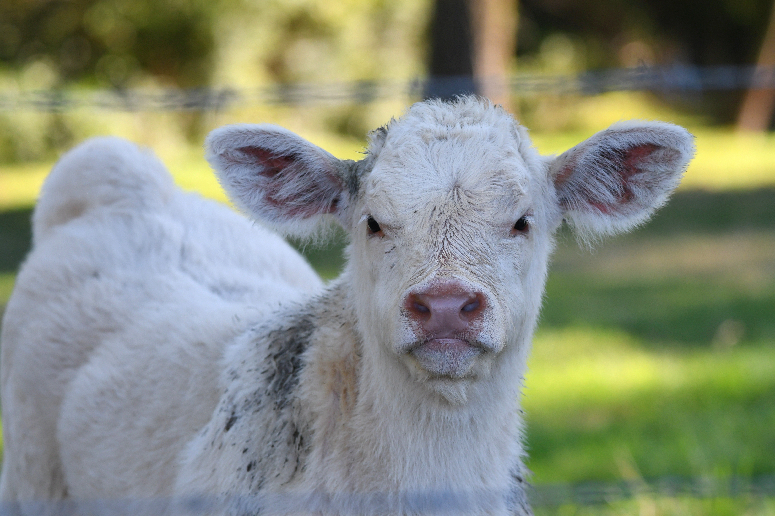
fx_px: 4843
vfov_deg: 6.1
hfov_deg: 9.1
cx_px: 388
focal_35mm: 225
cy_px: 258
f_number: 5
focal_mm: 150
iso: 800
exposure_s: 1/800
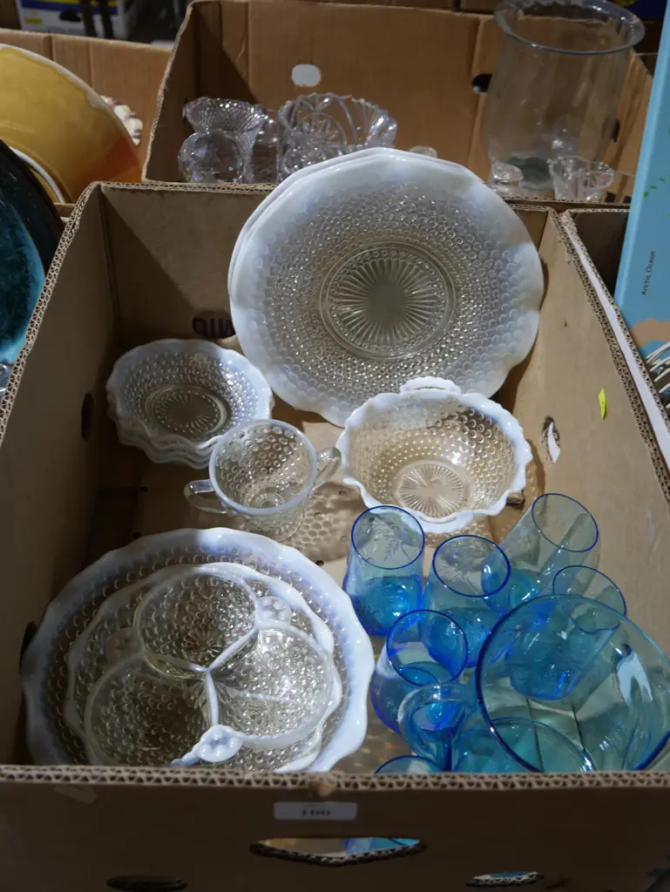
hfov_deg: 44.2
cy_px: 446
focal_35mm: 32
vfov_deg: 56.8
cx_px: 335
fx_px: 825
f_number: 3.6
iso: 320
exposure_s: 1/60
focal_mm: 16
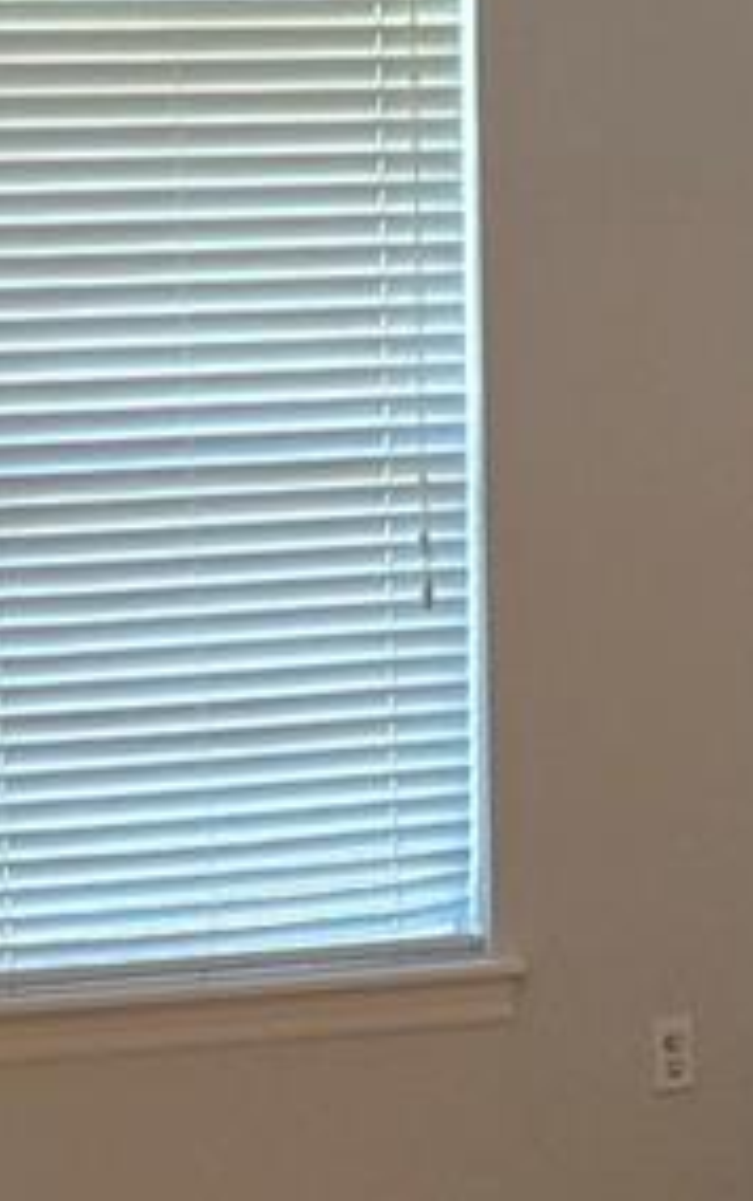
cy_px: 1138
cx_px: 135
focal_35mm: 103
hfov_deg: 12.7
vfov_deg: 19.7
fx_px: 3375
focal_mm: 5.4
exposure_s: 1/120
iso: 640
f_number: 1.8
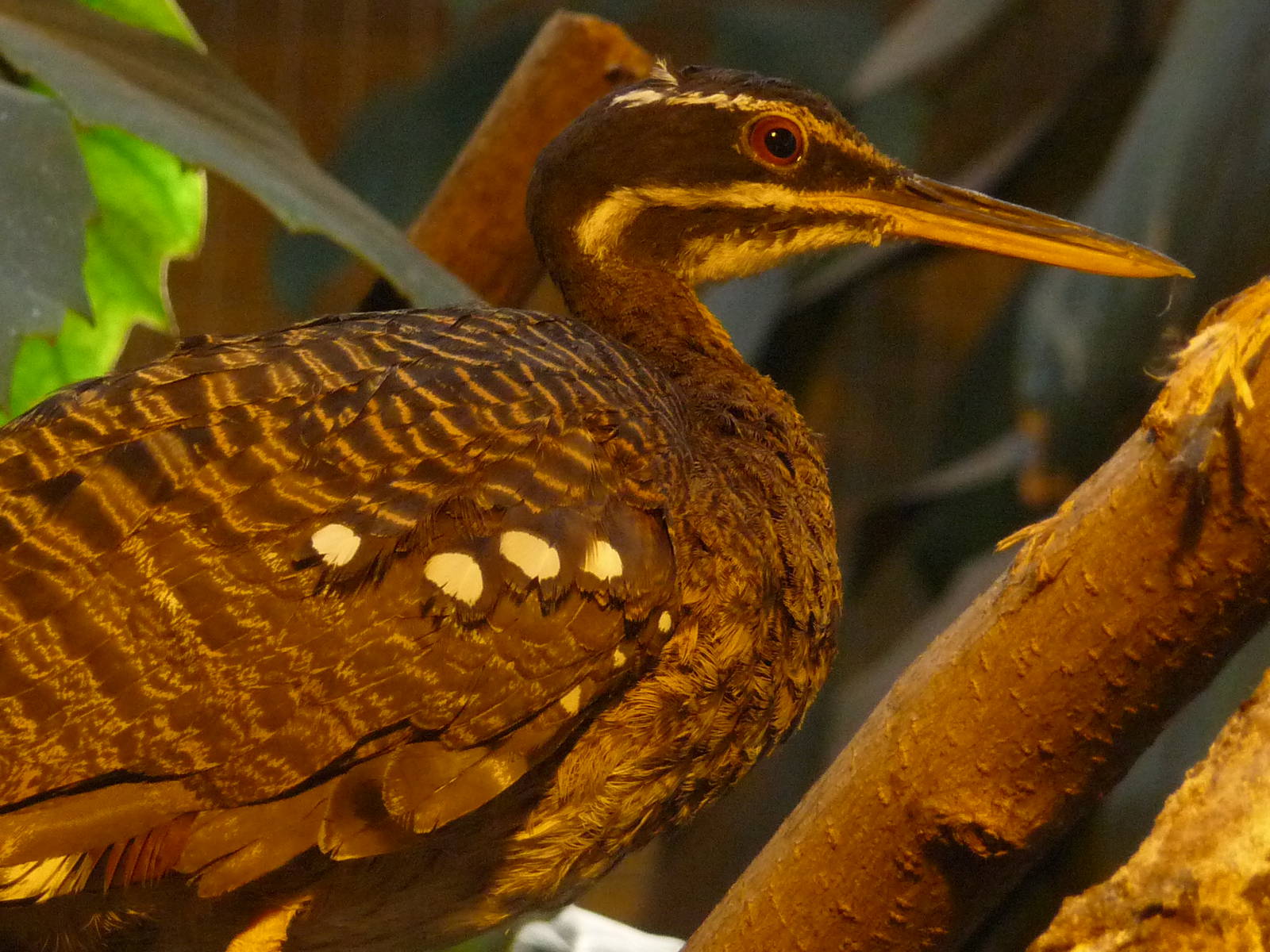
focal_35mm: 472
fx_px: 17317
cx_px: 635
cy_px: 476
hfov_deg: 4.2
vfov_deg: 3.2
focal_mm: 47
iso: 400
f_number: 4.9
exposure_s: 1/80
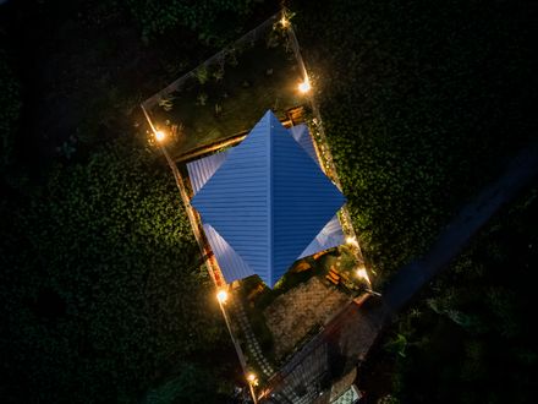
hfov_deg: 71.6
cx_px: 269
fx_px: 373
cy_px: 202
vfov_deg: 56.8
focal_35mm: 24
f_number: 2.8
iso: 1600
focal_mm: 12.29
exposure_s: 1/2
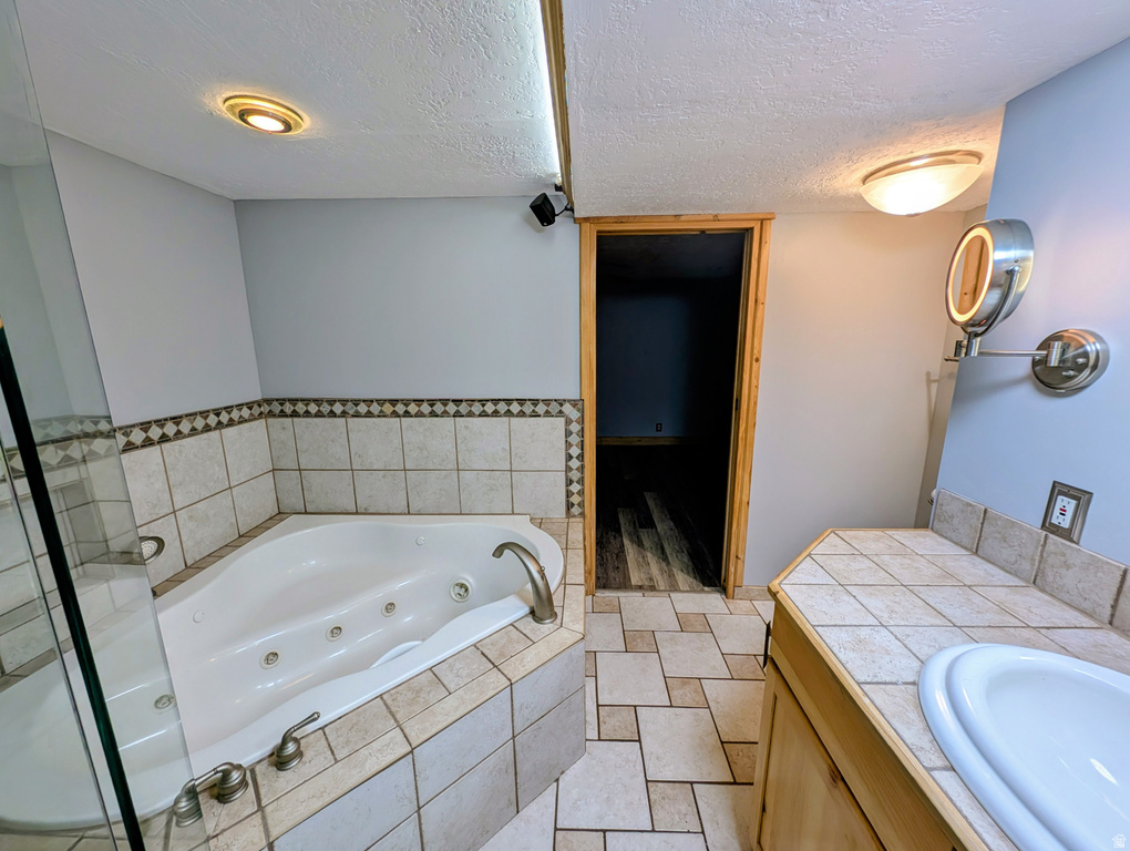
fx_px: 392
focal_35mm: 12
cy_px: 426
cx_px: 565
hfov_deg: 110.5
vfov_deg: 94.6
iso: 59
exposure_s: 1/47.8
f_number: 1.95
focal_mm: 2.23
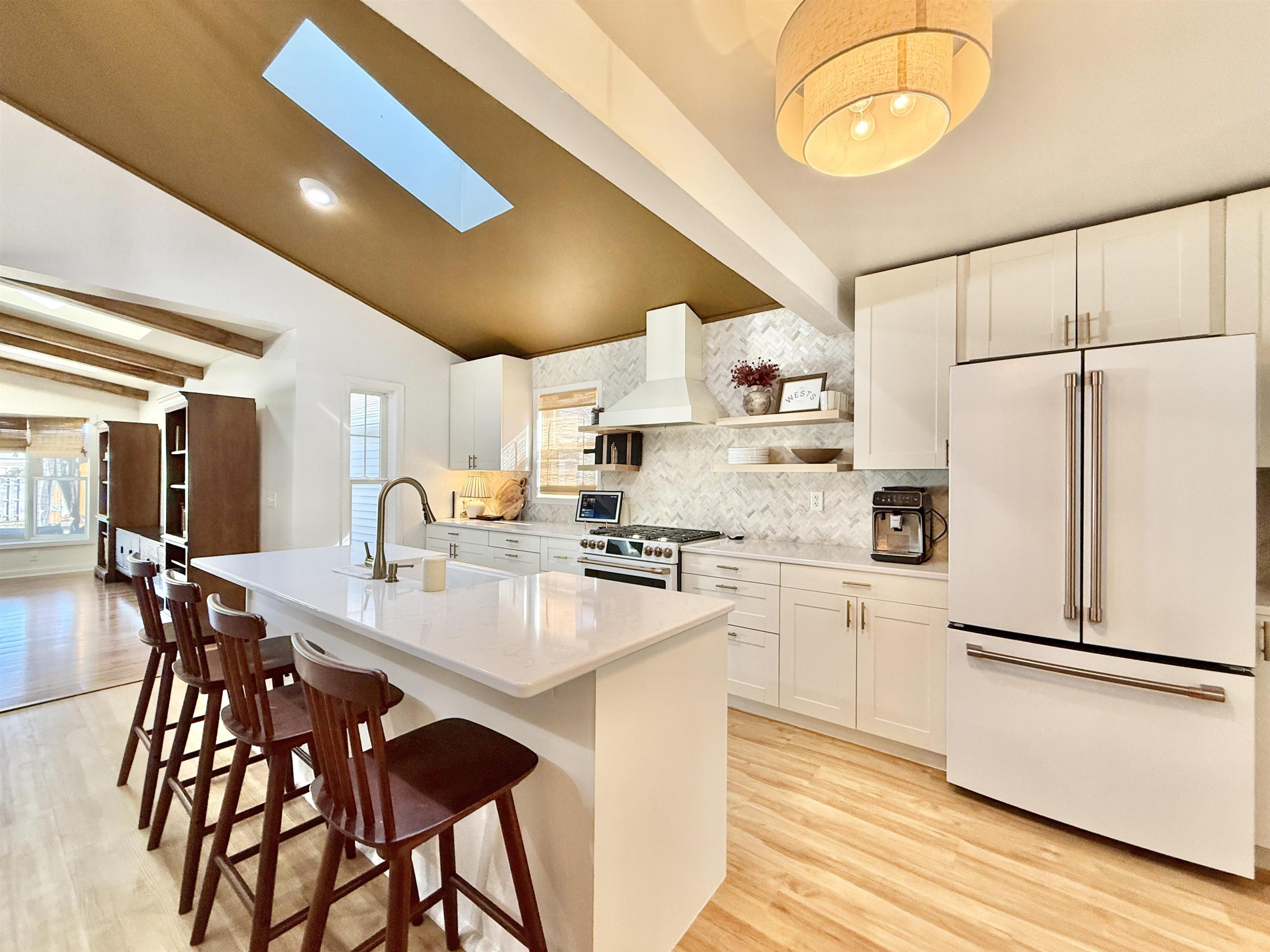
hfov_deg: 102.1
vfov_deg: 85.7
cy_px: 476
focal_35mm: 14
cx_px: 635
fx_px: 514
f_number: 2.2
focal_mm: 2.22
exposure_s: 1/120
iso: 250
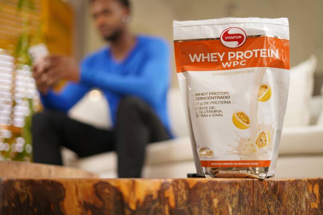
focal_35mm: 50
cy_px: 108
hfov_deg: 39.6
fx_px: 449
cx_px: 162
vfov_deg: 27.0
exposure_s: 1/160
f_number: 1.8
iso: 400
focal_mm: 50
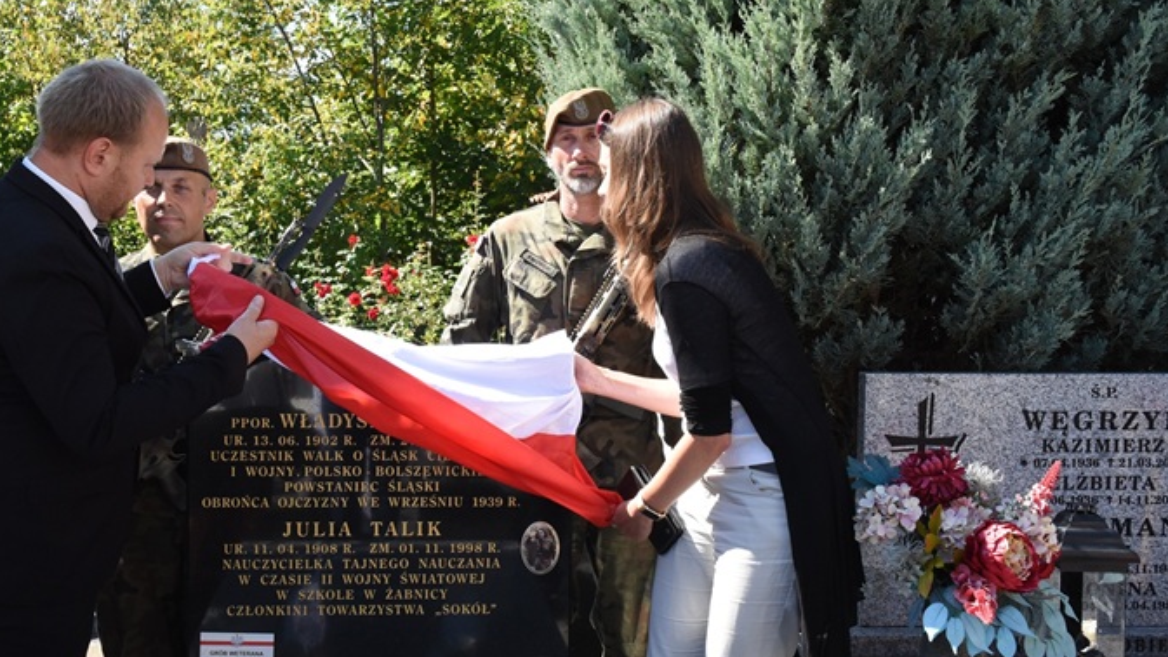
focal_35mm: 45
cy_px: 320
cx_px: 428
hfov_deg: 45.0
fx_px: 1394
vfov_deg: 26.5
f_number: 11
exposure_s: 1/500
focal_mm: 32
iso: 1600
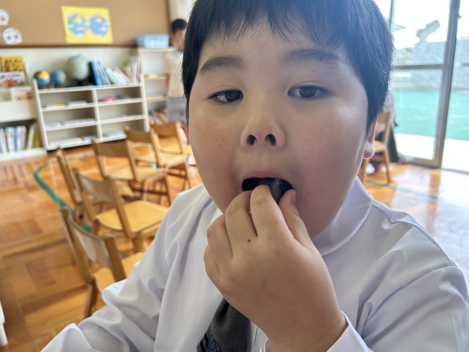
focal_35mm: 26
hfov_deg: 67.3
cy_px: 176
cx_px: 234
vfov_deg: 53.1
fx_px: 352
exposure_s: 1/120
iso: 100
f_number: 1.5
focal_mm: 5.7
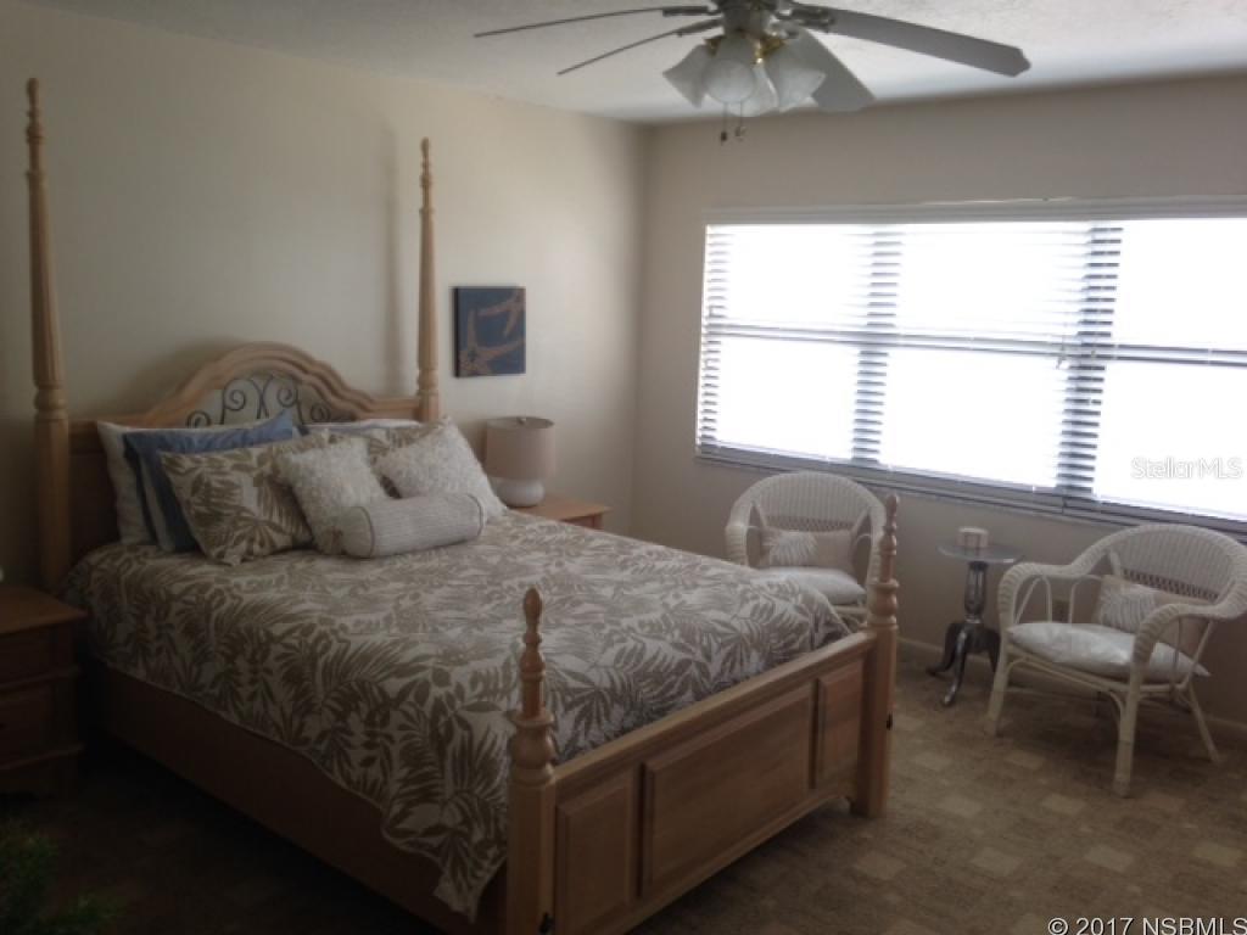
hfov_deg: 55.4
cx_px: 624
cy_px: 468
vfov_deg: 42.9
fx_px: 1189
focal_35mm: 33
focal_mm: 4.12
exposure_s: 1/40
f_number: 2.4
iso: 50
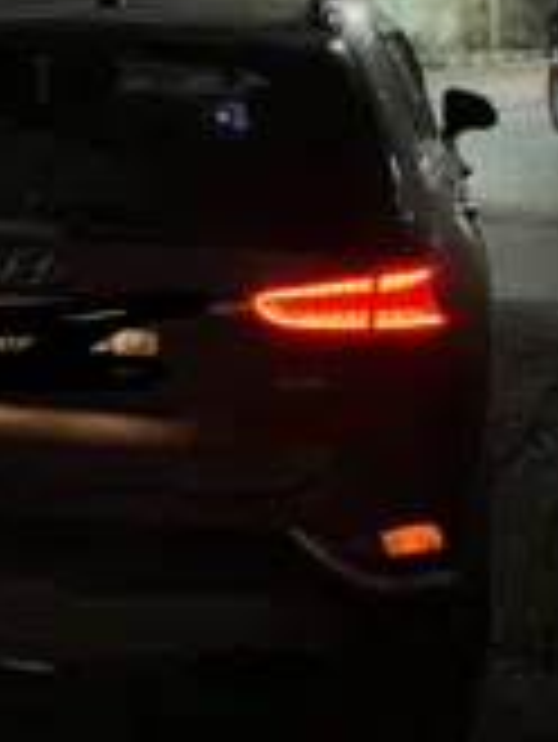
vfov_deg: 28.4
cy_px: -40
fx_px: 1352
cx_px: 153
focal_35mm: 63
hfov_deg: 23.1
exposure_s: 1/60
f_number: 1.6
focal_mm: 5.1
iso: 400
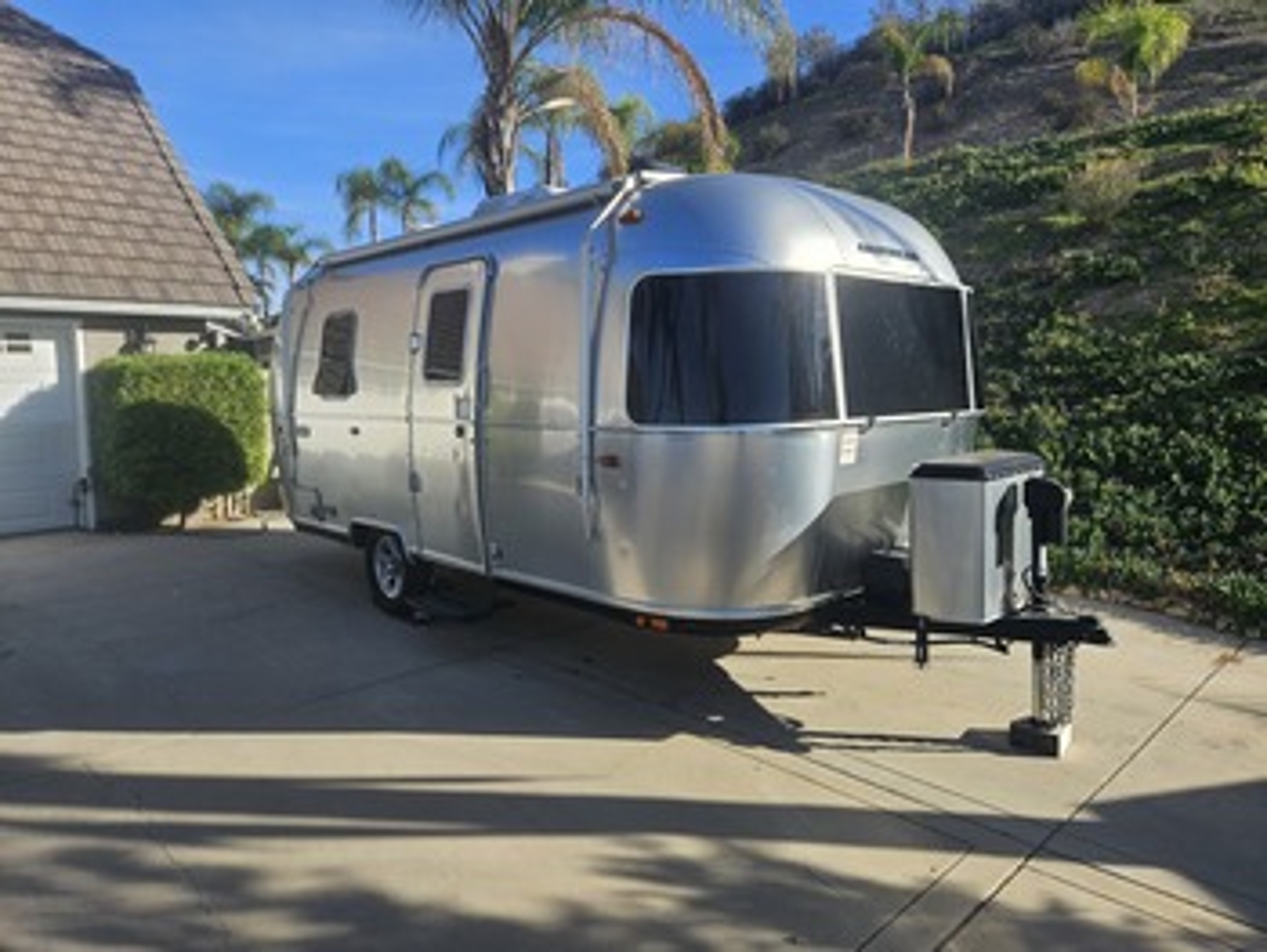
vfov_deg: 58.9
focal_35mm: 23
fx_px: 842
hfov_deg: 73.9
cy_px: 476
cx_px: 634
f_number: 1.8
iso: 40
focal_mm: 5.4
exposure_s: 1/2000
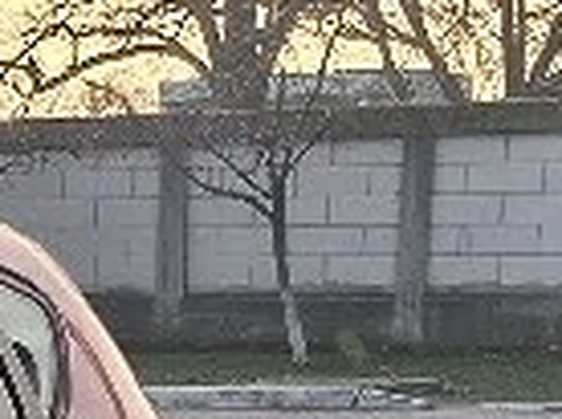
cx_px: -224
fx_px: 2707
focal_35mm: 167
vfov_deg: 8.2
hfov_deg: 11.5
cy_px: 952
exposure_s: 1/132
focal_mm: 5.54
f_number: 1.8
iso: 50
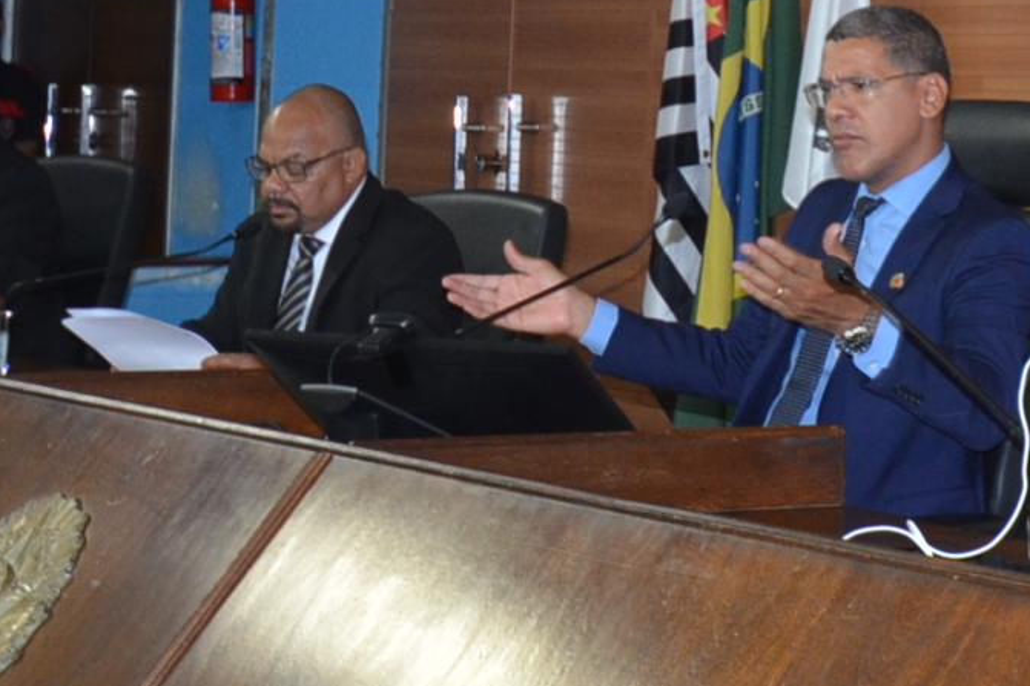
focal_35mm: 132
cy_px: -163
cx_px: 1362
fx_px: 3776
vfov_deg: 10.2
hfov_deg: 14.8
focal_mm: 24
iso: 800
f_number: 4.5
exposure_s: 1/60
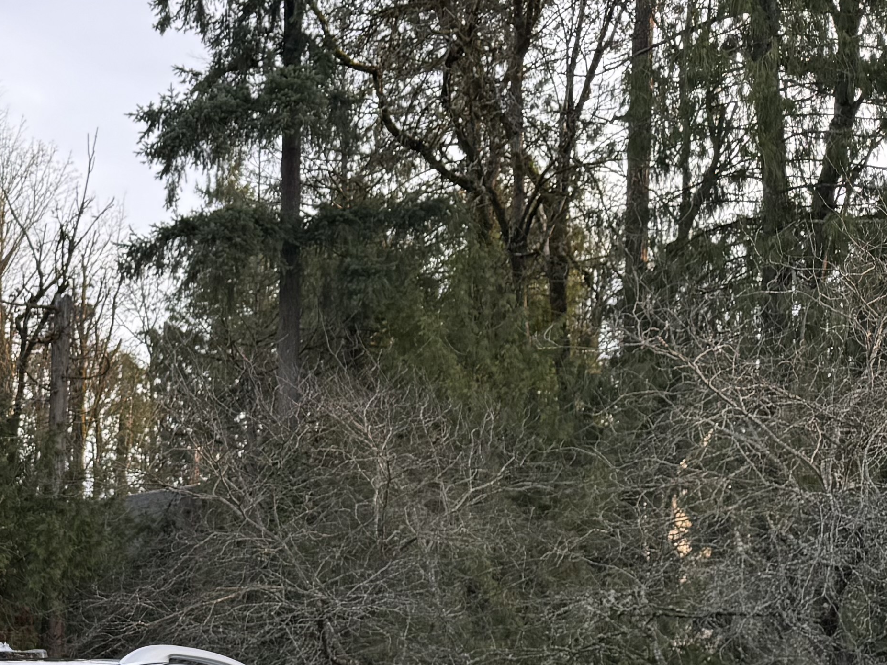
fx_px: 1896
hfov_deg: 23.2
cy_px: 805
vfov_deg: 18.8
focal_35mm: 74
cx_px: -276
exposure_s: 1/272
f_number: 1.78
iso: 80
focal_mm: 6.76
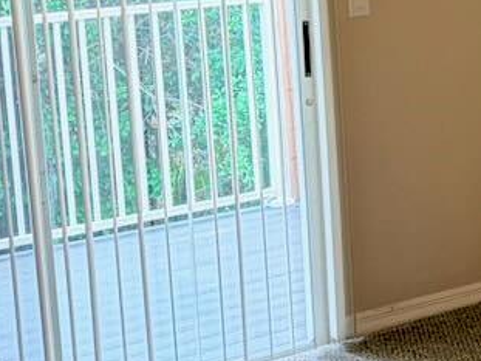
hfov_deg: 17.3
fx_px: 1486
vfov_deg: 13.8
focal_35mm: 107
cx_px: 626
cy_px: 96
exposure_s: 1/120
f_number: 1.6
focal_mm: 5.96
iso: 80
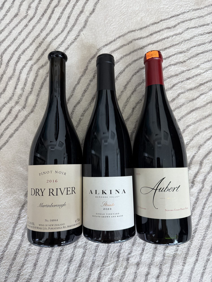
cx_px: 106
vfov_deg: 71.6
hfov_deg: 56.8
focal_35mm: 24
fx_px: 196
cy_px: 141
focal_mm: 6.76
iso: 400
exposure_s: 1/60
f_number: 1.78
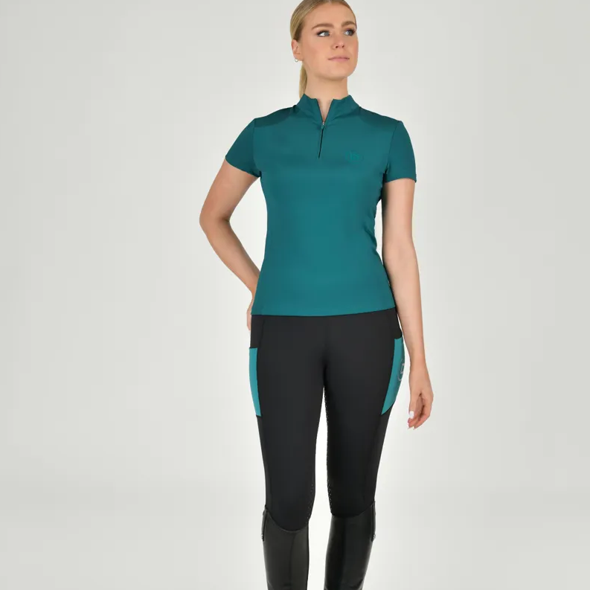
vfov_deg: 19.3
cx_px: 293
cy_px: 379
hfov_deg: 19.3
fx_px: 1735
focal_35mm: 90
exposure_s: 1/160
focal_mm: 70
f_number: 5.6
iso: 125
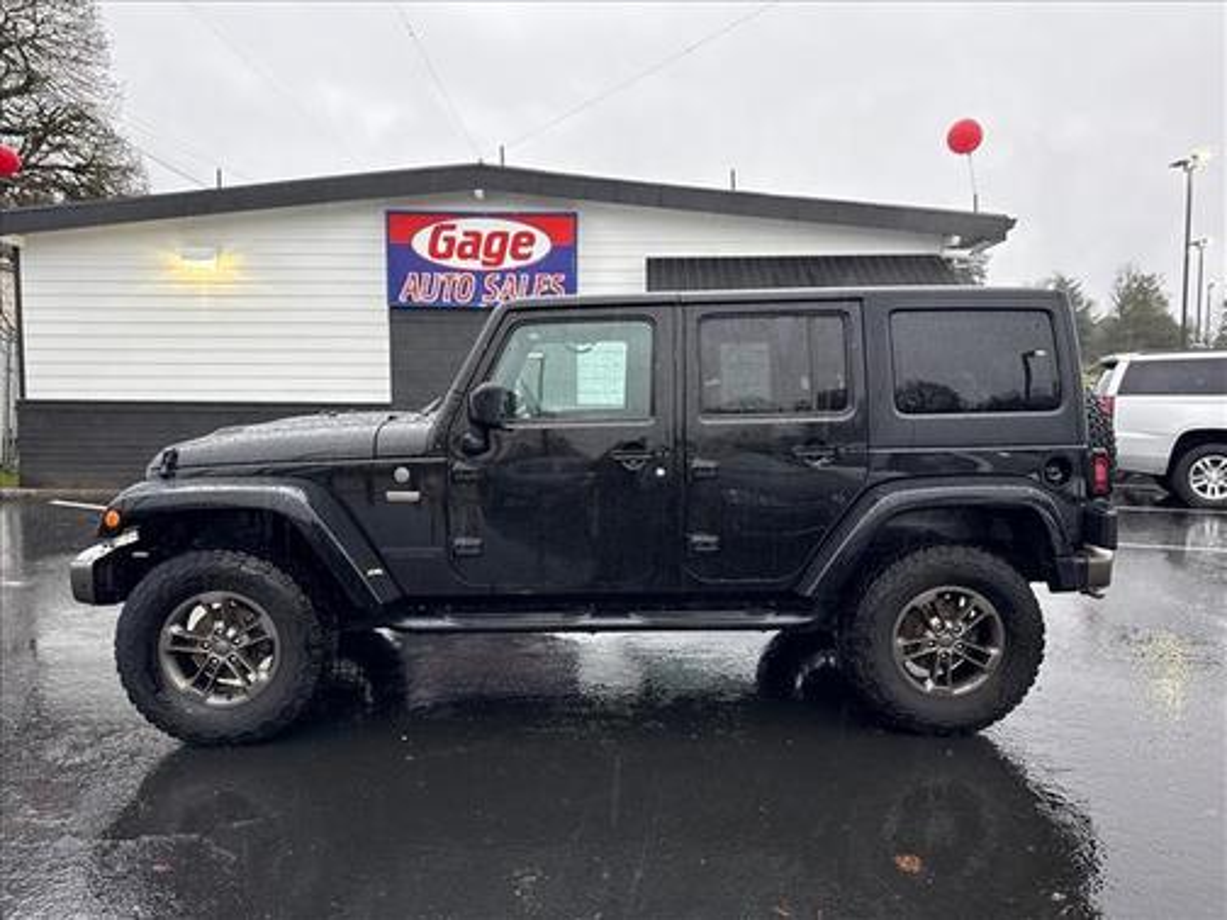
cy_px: 460
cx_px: 614
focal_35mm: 24
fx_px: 851
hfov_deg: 71.6
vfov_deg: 56.8
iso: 100
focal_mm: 6.76
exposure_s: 1/121
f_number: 1.78
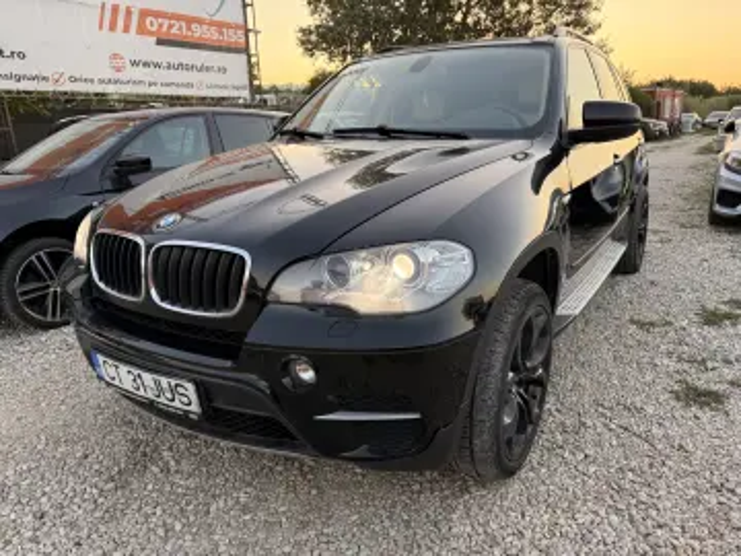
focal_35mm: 24
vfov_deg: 56.8
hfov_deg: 71.6
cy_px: 278
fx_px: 514
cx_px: 370
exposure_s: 1/197
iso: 80
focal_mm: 6.76
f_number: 1.78
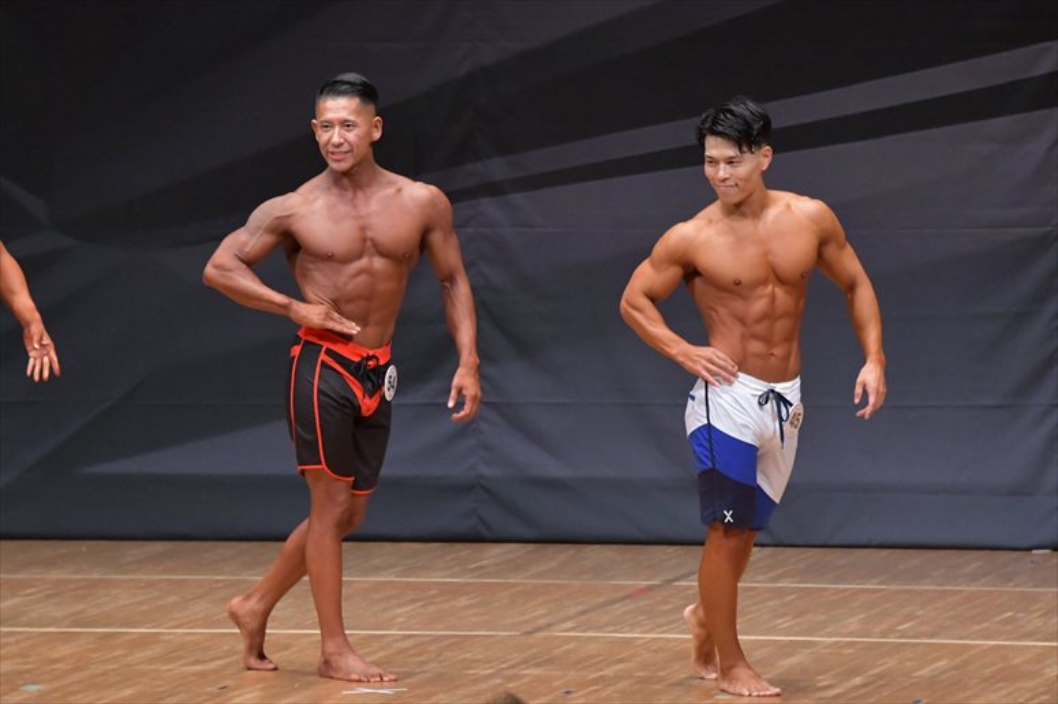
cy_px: 352
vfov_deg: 4.8
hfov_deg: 7.2
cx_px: 529
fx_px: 8372
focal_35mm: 285
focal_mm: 190
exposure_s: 1/400
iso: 6400
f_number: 5.6
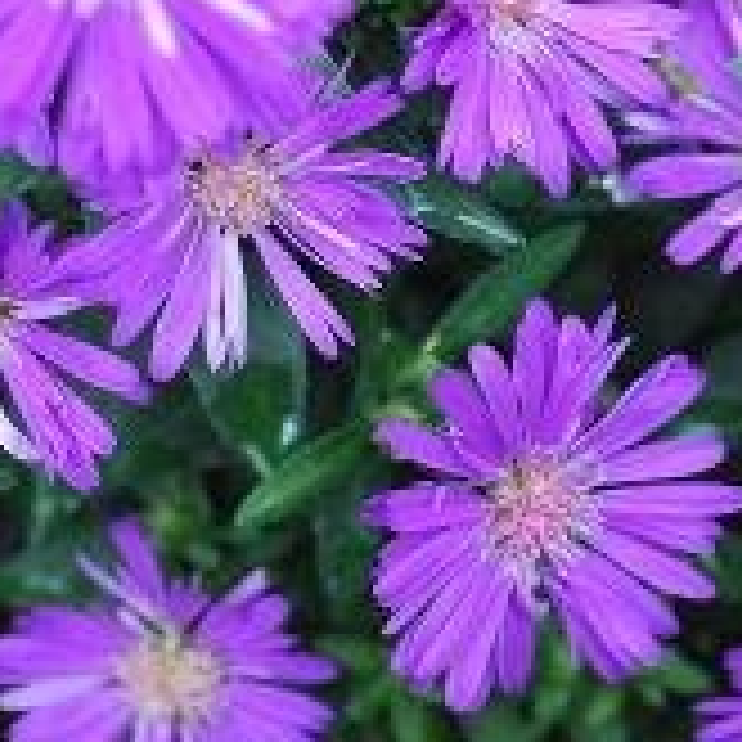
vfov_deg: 16.1
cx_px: 535
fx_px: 2620
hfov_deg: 16.1
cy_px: 301
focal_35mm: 108
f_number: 5.3
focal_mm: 35
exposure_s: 1/60
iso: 220
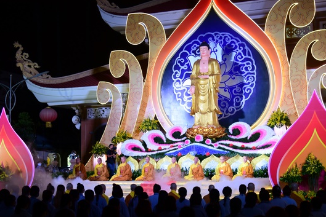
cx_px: 168
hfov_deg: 33.9
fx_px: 534
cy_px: 126
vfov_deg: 23.0
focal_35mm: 59
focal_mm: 48
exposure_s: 1/60
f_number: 4
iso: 1000
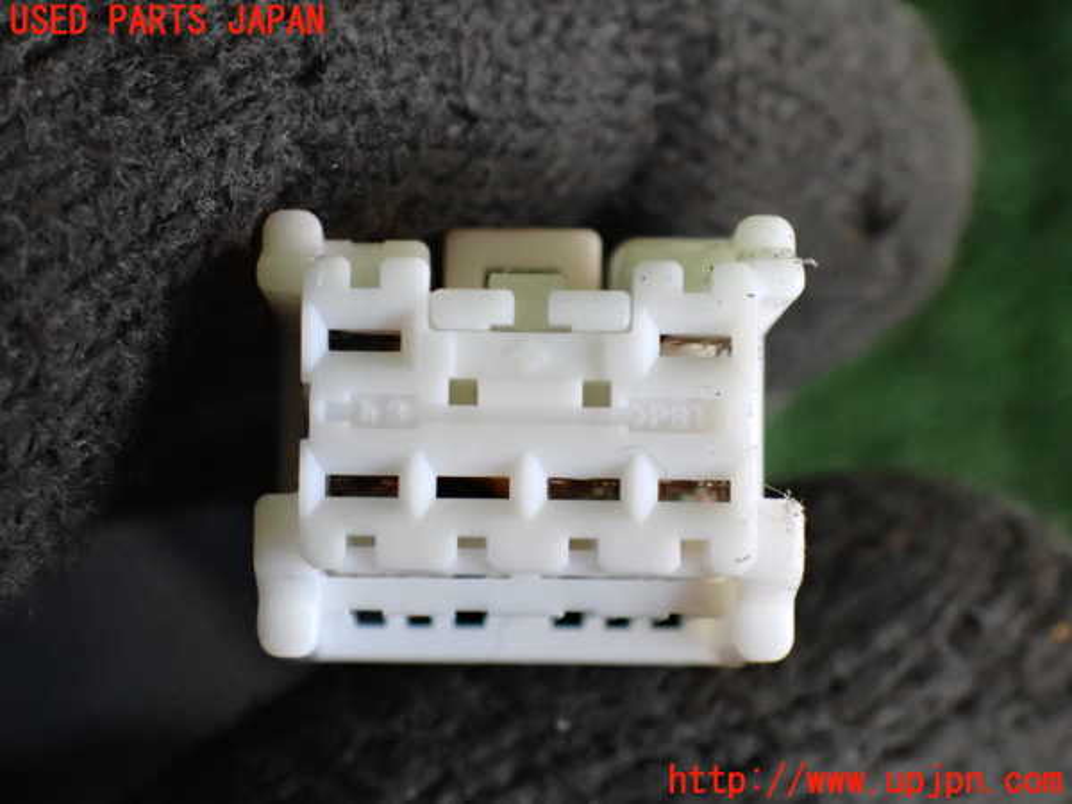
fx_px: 3097
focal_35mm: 100
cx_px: 536
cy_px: 402
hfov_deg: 19.6
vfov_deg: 14.8
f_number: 4.9
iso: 2500
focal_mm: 18
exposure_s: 1/100
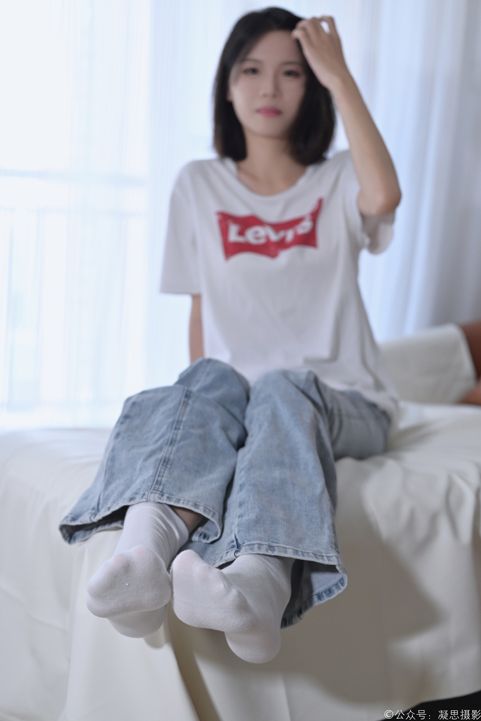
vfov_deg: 39.6
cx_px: 240
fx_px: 1002
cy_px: 360
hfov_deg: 27.0
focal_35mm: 50
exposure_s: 1/100
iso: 1400
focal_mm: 50
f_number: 3.2
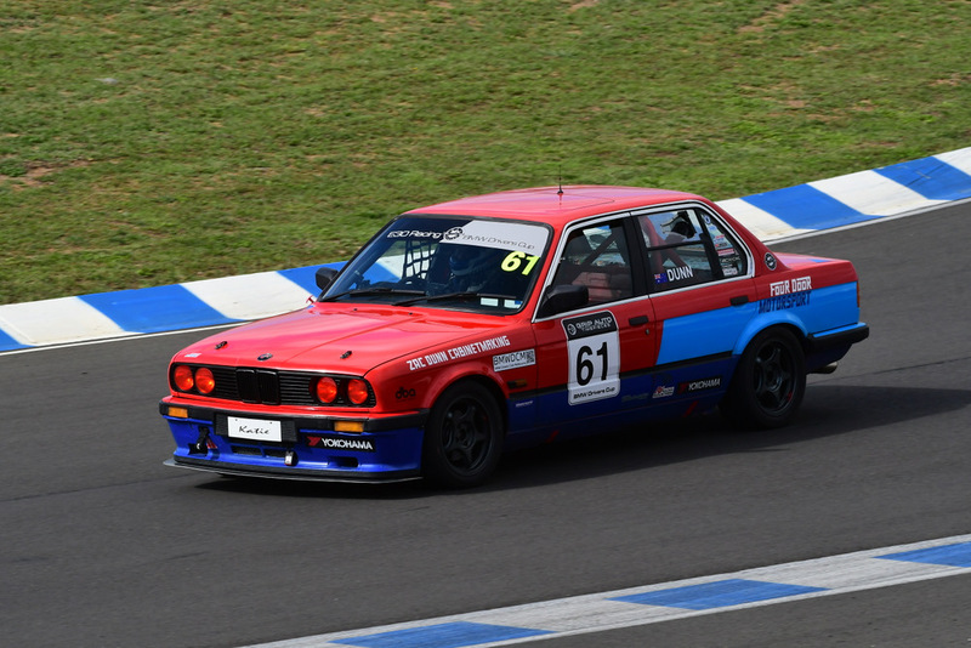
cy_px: 324
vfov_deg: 4.6
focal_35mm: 300
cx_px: 486
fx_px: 8094
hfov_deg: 6.9
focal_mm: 200
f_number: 13
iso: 640
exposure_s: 1/640
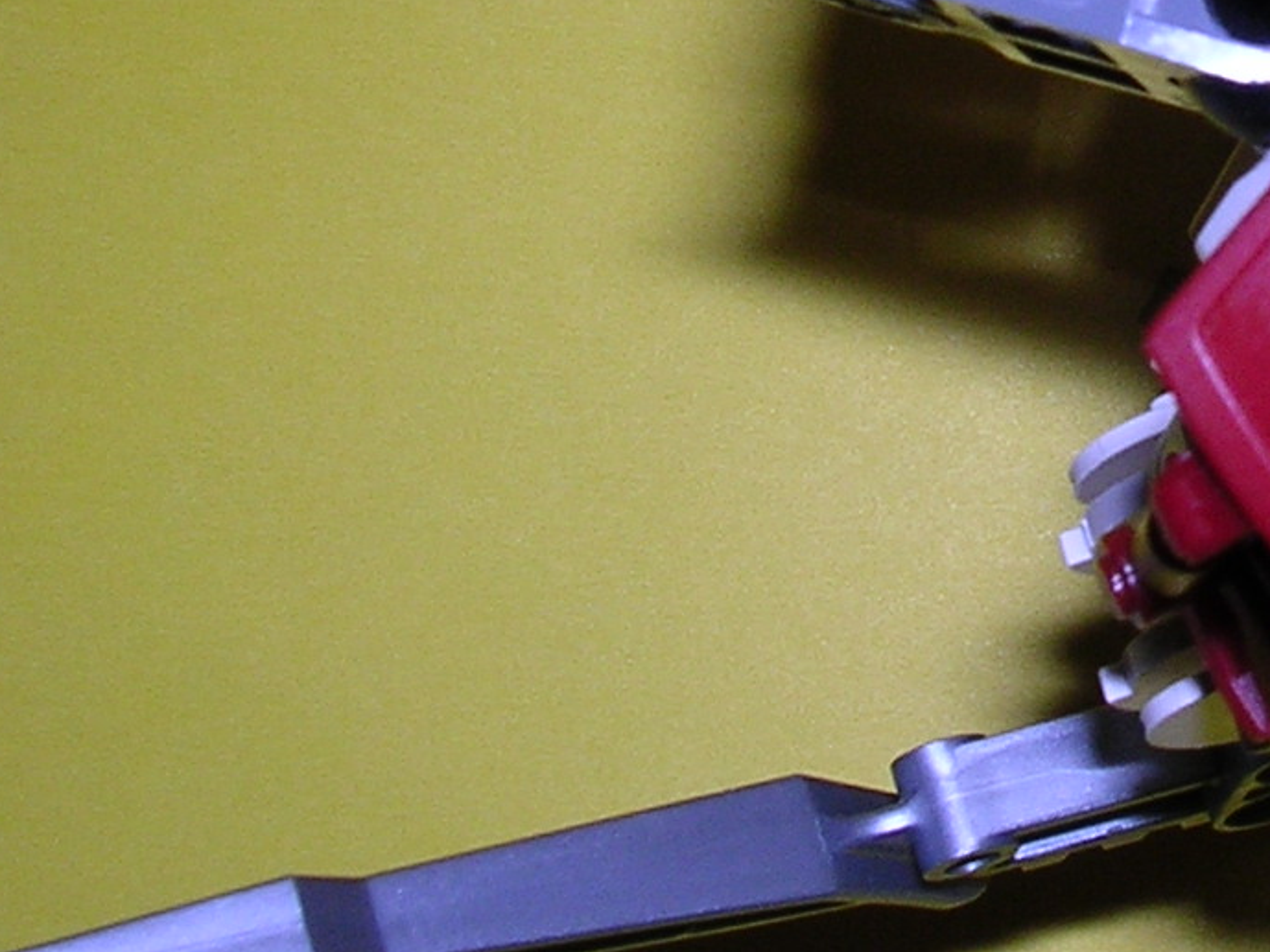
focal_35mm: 113
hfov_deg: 16.8
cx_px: 1419
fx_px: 4146
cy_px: -180
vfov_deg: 12.8
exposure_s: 1/60.1
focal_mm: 5.8
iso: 100
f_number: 5.6
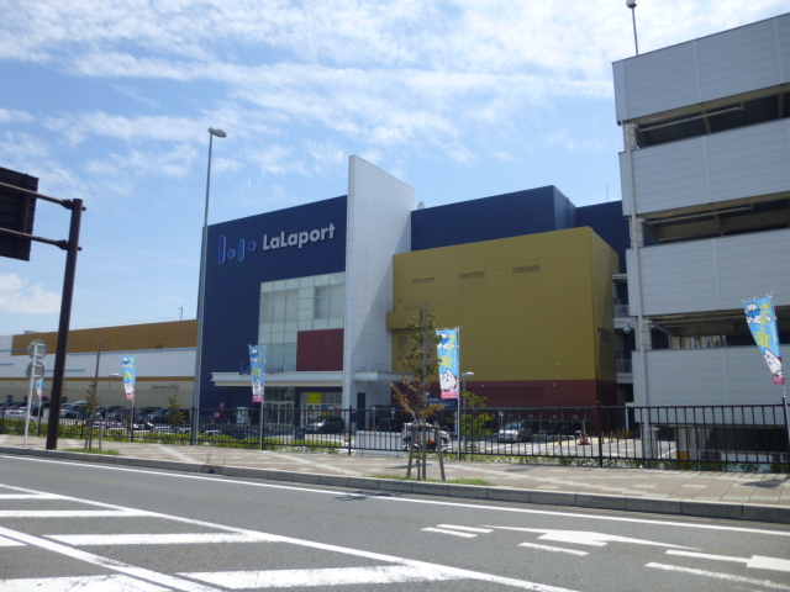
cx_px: 395
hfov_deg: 69.4
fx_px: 571
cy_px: 296
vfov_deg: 54.9
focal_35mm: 25
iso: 100
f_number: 9
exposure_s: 1/200
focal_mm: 4.5
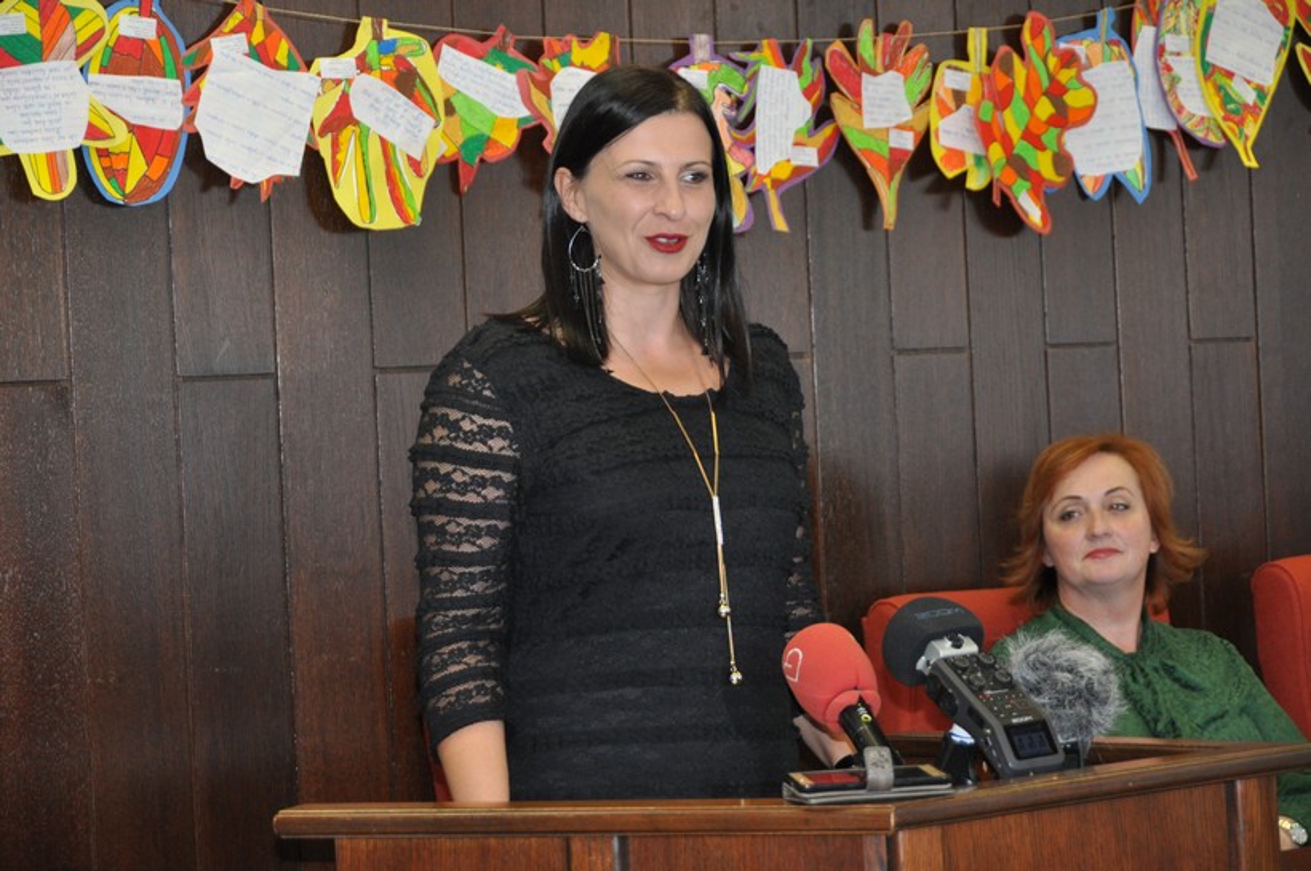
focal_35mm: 105
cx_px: 656
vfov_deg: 13.0
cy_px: 436
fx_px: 3820
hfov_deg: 19.5
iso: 800
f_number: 5
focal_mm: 70
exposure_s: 1/60
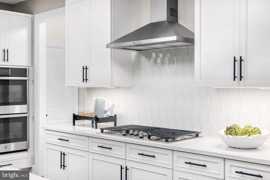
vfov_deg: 28.1
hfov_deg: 41.1
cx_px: 135
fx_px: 360
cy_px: 90
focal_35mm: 48
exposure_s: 1/250
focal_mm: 48
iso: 200
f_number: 5.6
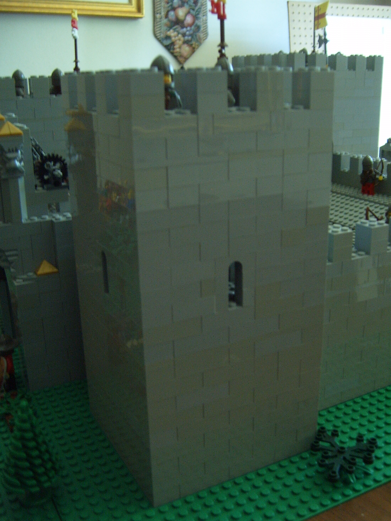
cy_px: 260
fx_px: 557
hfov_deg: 38.7
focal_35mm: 37
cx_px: 196
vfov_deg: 50.1
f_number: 2.9
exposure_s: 1/3
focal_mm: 6.2
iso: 141
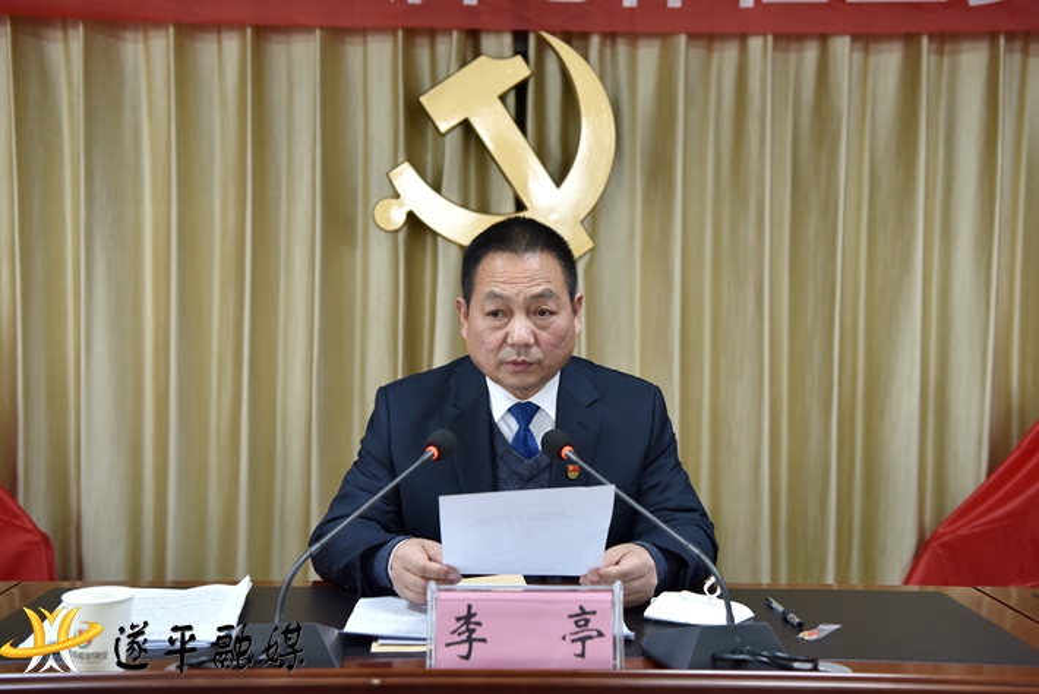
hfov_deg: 41.1
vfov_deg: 28.1
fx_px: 1386
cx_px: 520
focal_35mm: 48
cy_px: 347
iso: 1000
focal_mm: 48
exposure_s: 1/160
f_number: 4.5
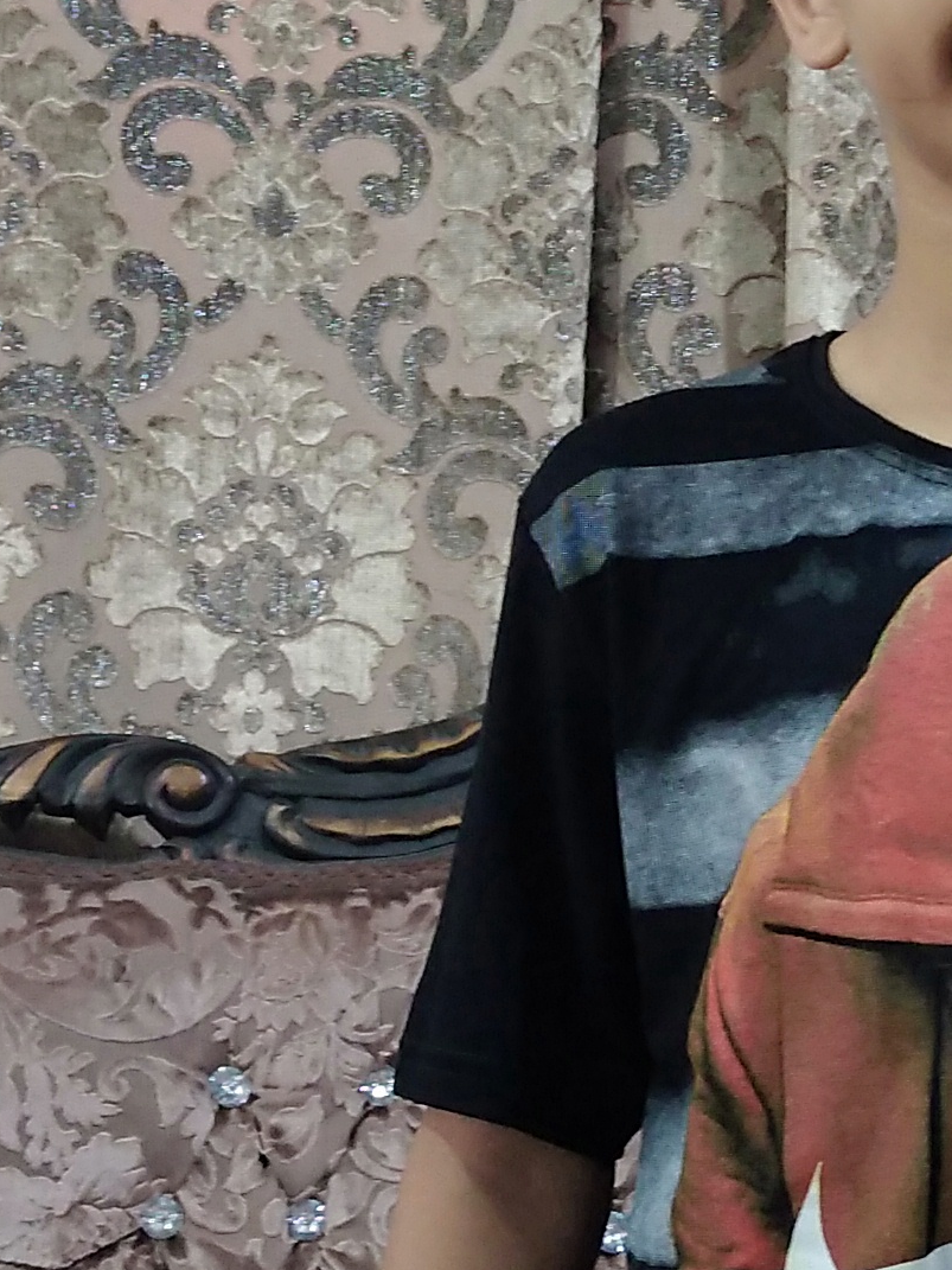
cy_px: 761
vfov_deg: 19.4
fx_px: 3704
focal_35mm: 101
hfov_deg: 14.5
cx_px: 841
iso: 282
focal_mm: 3.6
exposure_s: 1/25
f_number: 1.8
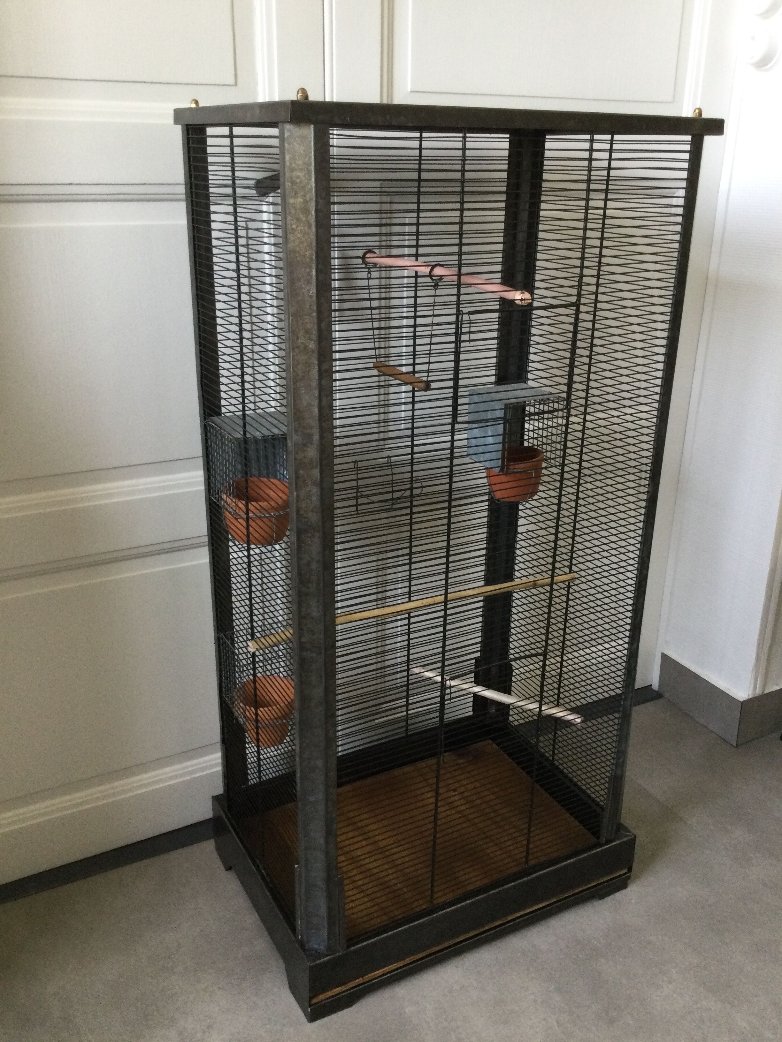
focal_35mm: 31
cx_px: 391
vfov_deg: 58.4
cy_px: 521
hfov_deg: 45.4
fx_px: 934
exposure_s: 1/33
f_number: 2.4
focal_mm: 3.3
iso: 100
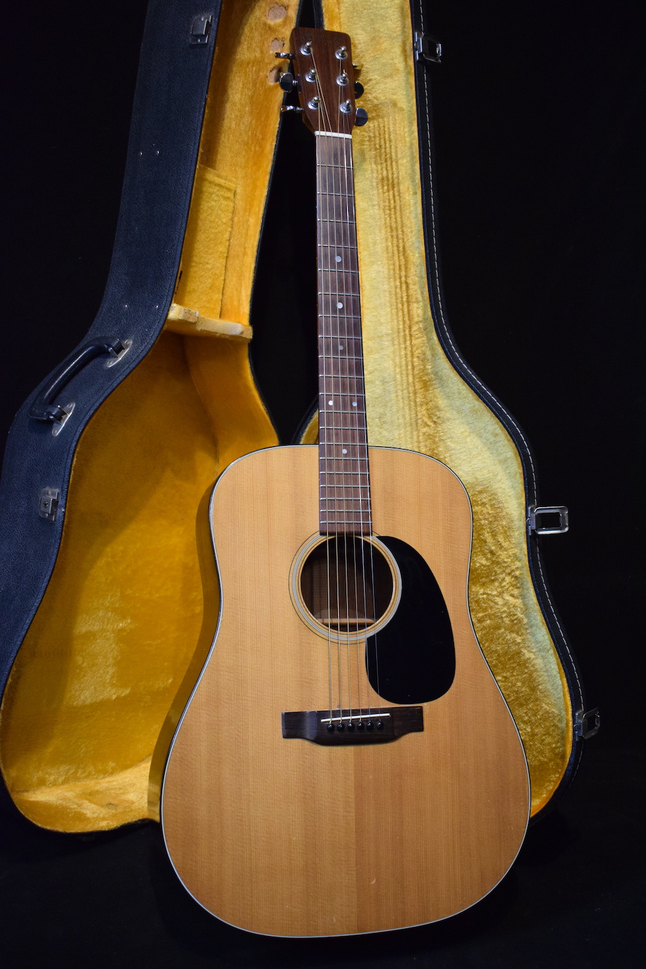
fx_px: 1050
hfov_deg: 34.2
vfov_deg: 49.6
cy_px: 484
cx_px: 323
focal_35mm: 39
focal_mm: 26
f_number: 4
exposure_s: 1/60
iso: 2800
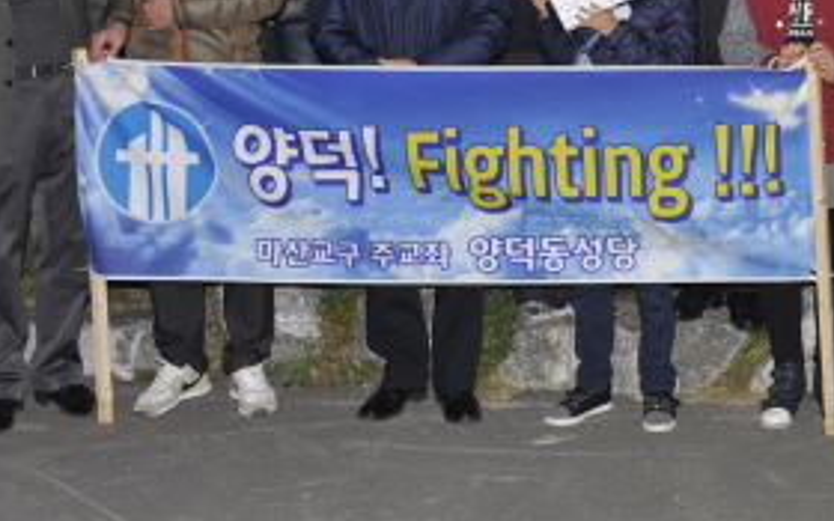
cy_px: -88
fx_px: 2023
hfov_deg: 22.7
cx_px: 768
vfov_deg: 14.3
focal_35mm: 89
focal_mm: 35
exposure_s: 1/60
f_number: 5.6
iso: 200
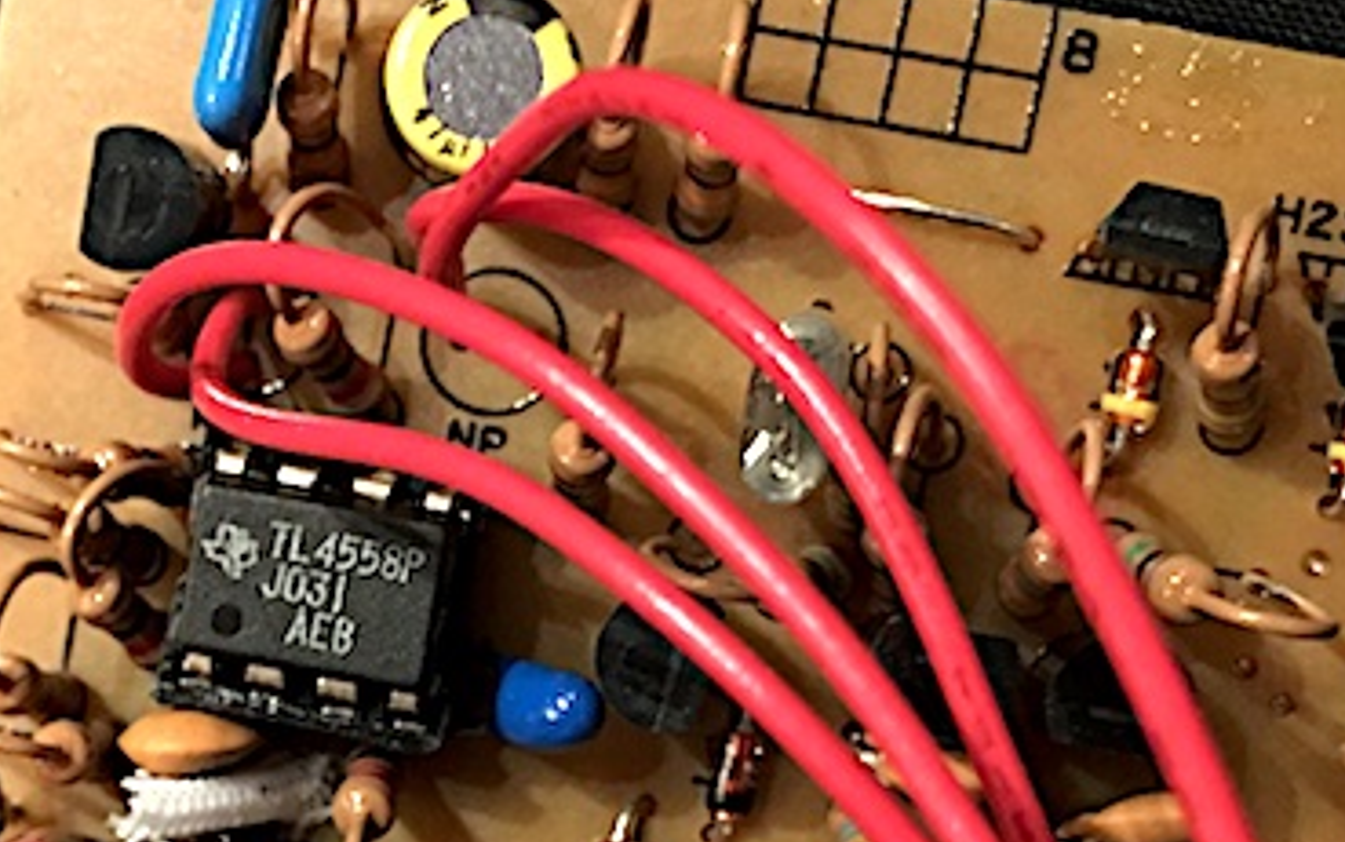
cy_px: 751
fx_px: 2934
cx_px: 397
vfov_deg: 16.1
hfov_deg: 25.6
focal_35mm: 80
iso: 125
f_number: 2.2
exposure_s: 1/4
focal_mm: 4.15
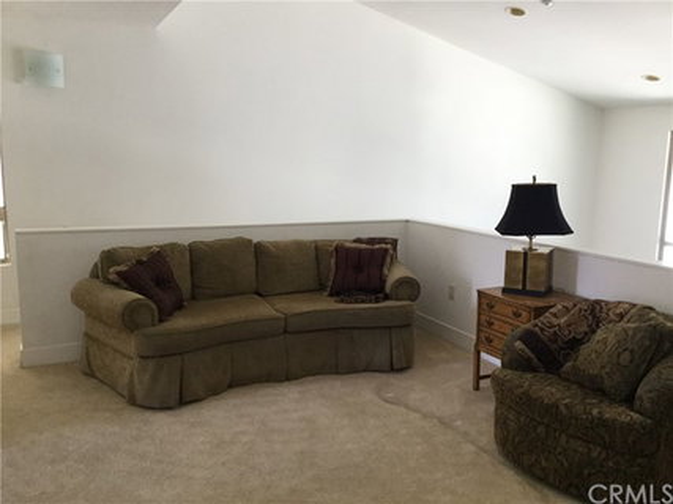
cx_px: 336
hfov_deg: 58.4
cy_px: 252
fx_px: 603
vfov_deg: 45.4
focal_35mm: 31
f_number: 2.4
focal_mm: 3.3
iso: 40
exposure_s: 1/30
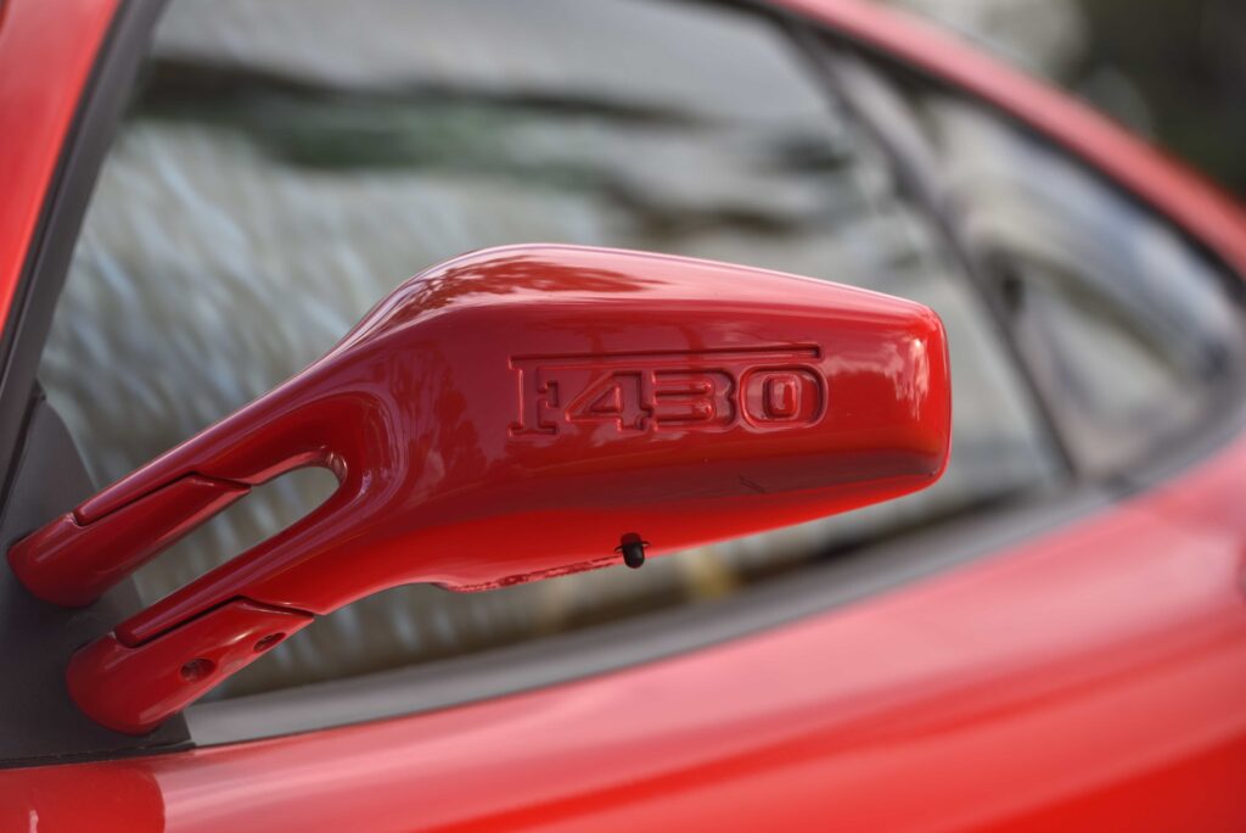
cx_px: 623
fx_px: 6926
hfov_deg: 10.3
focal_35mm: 200
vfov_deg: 6.9
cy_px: 416
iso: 400
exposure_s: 1/200
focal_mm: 200
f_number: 5.6
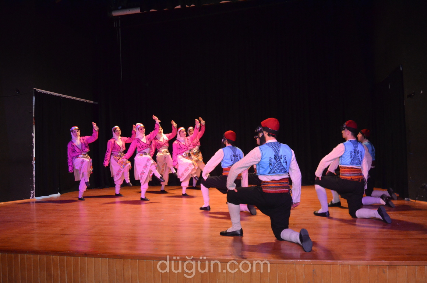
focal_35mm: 33
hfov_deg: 57.3
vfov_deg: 39.8
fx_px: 391
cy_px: 142
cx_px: 214
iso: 3200
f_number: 3.5
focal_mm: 22
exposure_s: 1/60
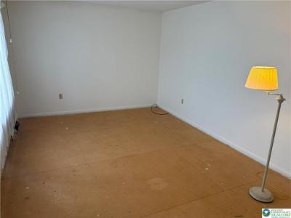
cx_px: 146
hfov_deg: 67.3
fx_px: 219
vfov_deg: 53.1
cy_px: 109
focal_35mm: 26
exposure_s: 1/134
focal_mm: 5.96
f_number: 1.6
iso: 80
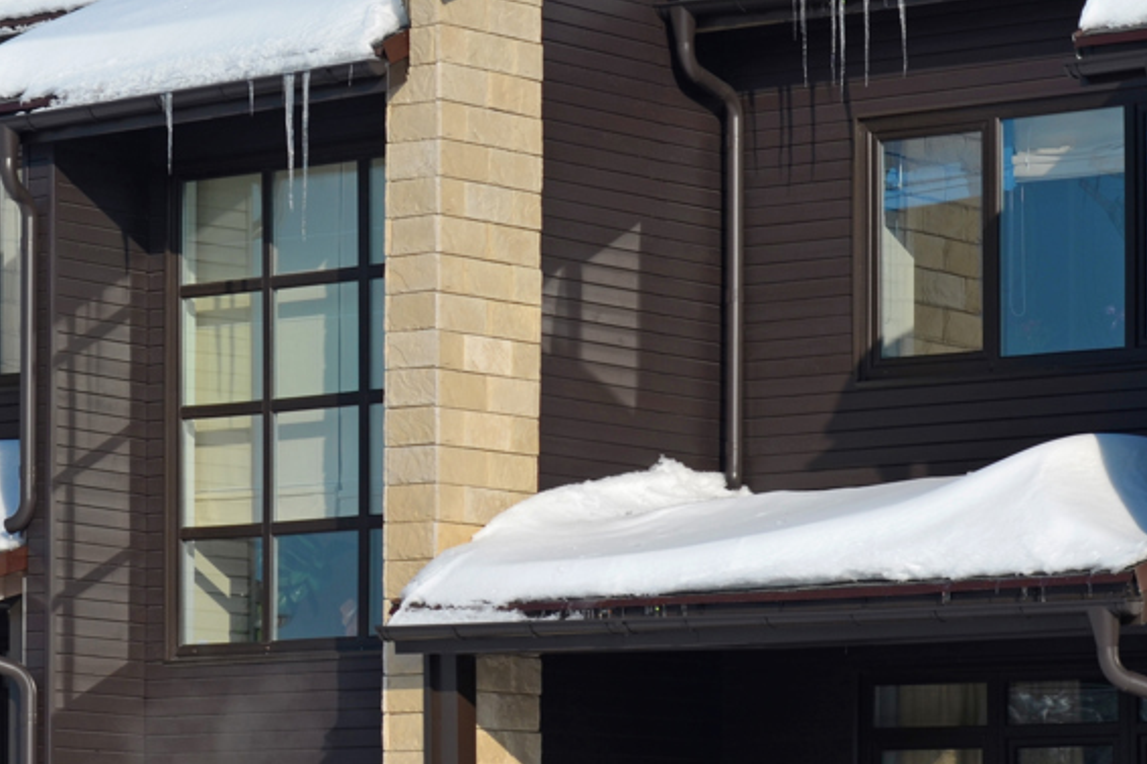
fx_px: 5064
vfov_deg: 8.6
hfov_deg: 12.9
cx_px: 509
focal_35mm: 159
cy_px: 569
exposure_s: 1/320
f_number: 9
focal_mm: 50
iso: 100
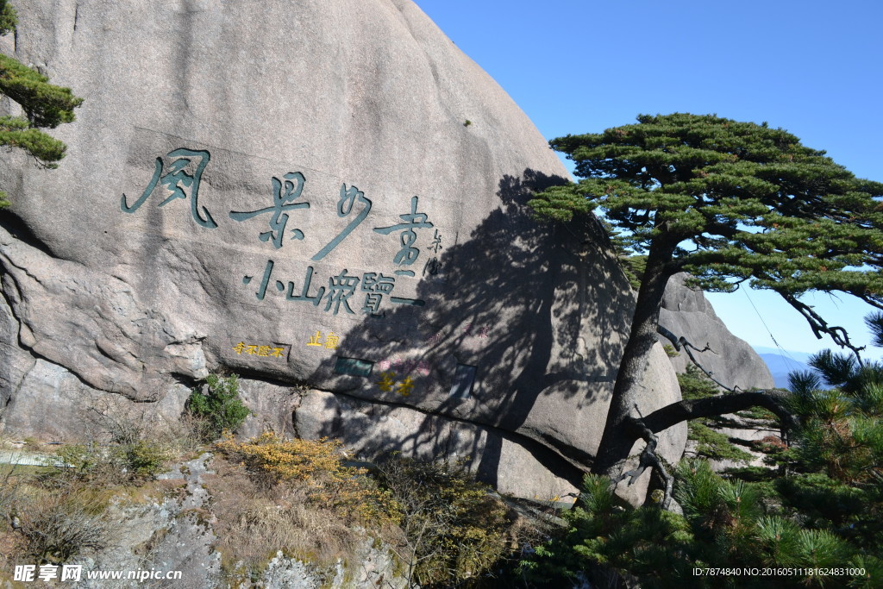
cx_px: 442
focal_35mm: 27
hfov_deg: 67.4
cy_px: 294
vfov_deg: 47.9
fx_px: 662
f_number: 6.3
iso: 100
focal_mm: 18
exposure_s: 1/160
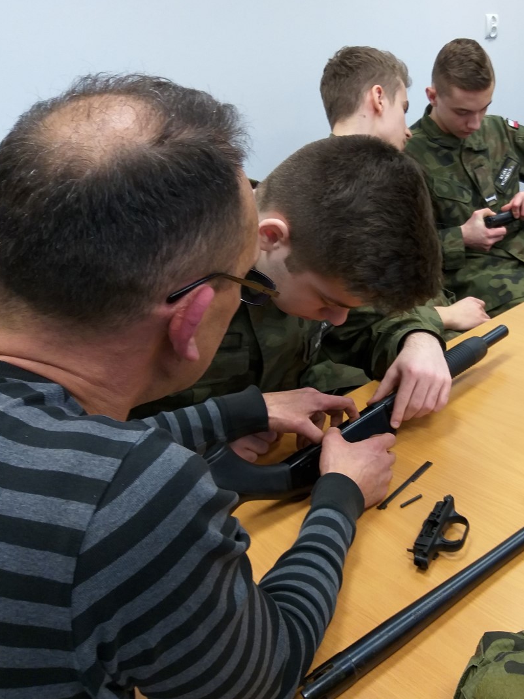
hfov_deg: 39.3
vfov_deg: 52.6
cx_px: 410
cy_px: 351
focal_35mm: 35
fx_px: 707
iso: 80
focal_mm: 3.93
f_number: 1.7
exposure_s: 1/50
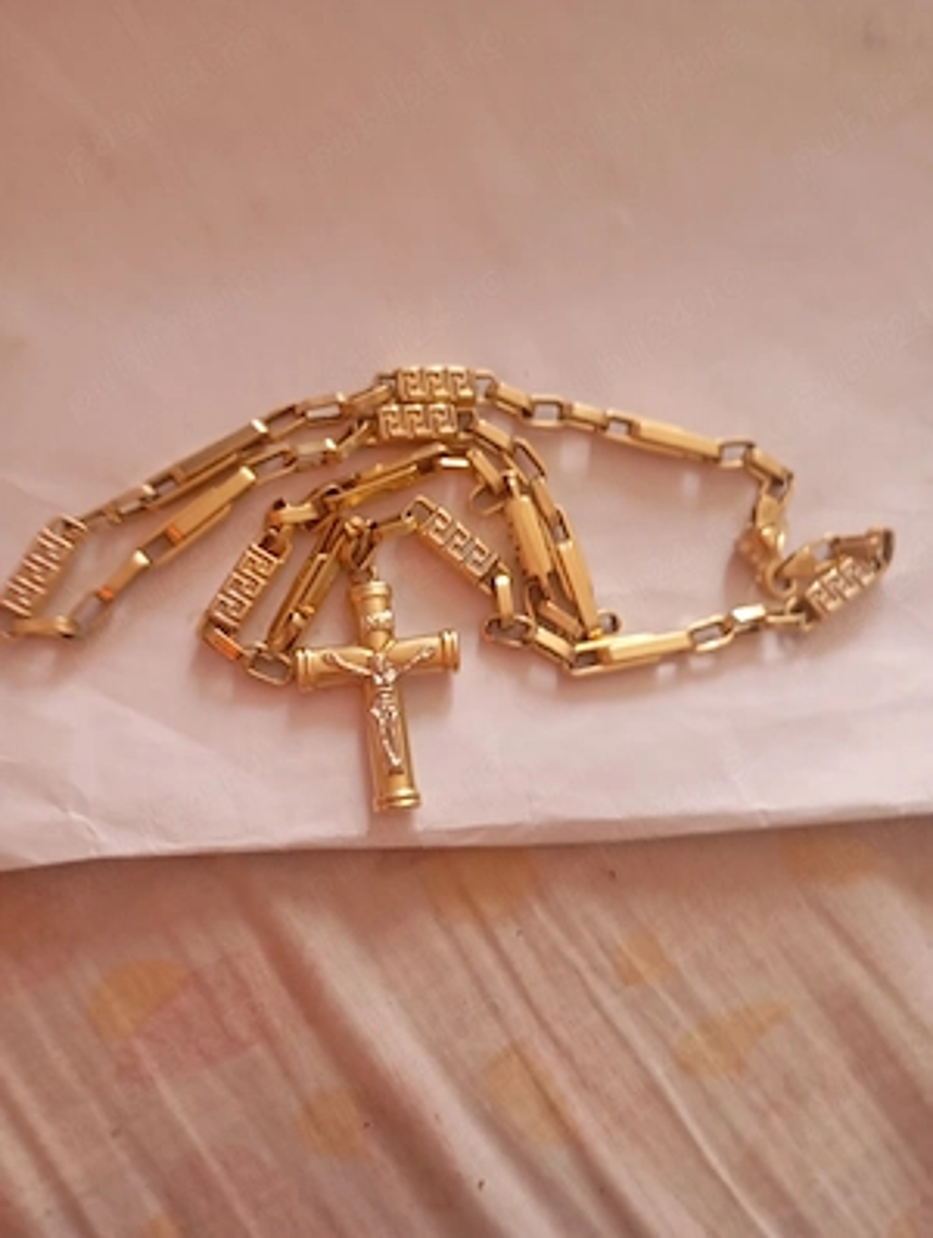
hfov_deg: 49.9
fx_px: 1003
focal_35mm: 28
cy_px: 619
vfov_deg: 63.4
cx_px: 466
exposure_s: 1/33.3
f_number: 1.8
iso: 651
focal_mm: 4.27
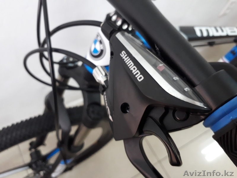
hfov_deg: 65.3
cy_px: 89
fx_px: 185
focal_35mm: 27
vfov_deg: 51.4
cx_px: 118
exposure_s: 1/17
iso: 250
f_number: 1.9
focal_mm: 3.6
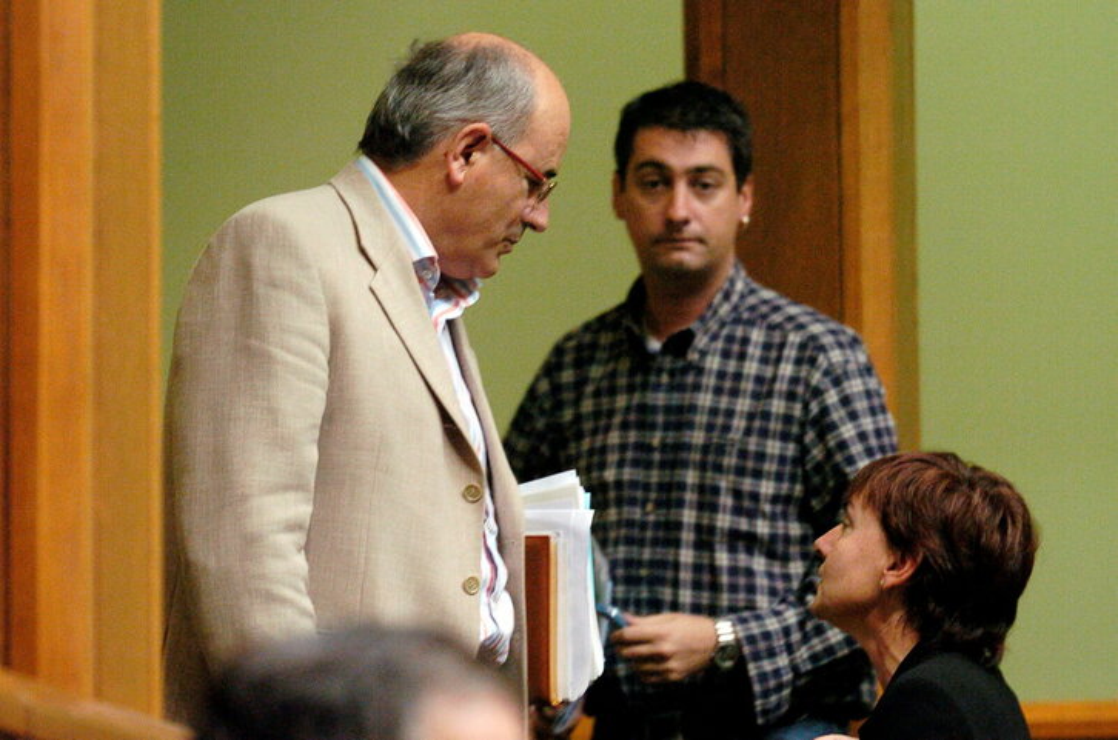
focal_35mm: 195
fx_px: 6044
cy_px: 370
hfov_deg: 10.6
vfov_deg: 7.0
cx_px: 559
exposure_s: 1/125
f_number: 2.8
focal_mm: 130
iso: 800
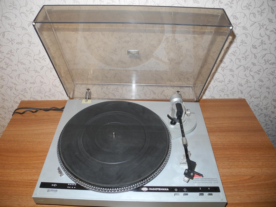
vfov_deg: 49.7
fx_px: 223
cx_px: 138
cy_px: 104
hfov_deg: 63.4
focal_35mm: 28
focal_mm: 6
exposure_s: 1/30
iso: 200
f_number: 2.8
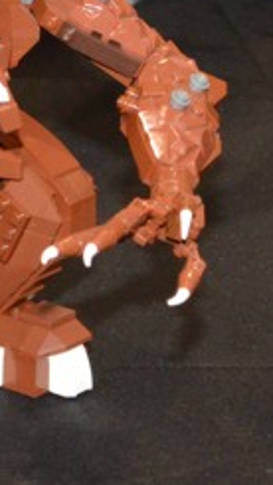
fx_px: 4527
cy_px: 121
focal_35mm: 352
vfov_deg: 6.1
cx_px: -44
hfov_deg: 3.4
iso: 3200
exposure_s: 1/60
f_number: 5.6
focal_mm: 55
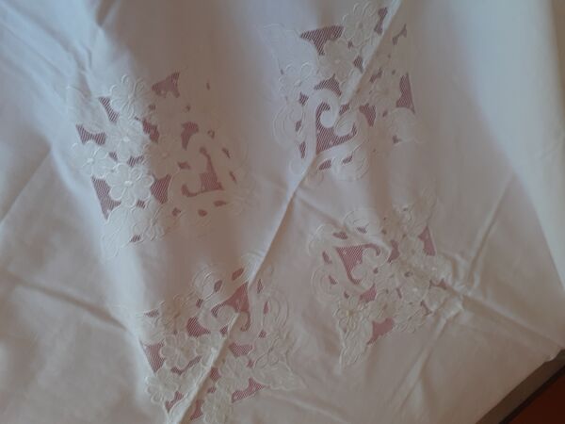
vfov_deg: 51.4
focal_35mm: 27
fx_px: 441
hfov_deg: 65.3
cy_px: 212
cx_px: 282
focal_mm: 3.6
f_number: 1.9
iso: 40
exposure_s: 1/50
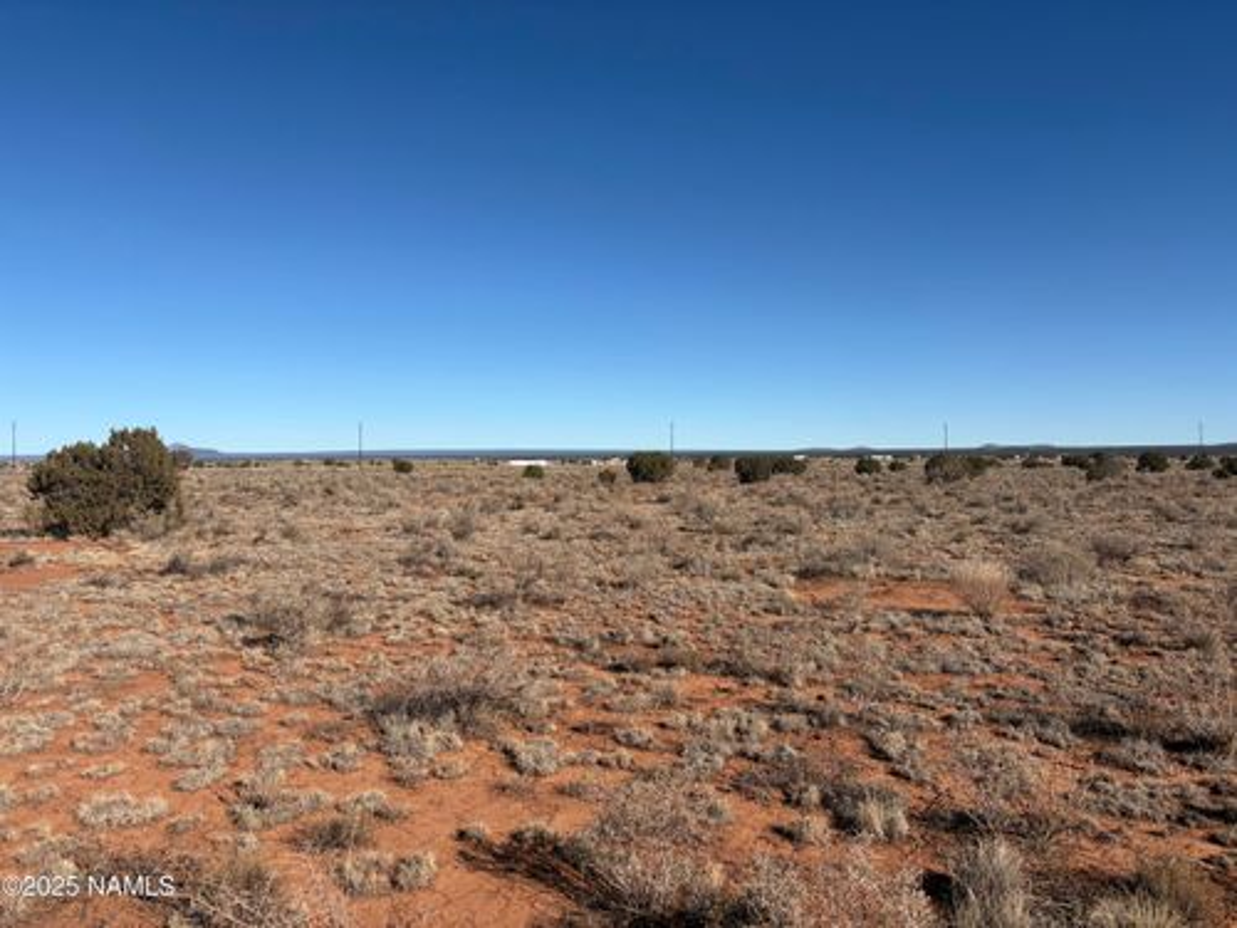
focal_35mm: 26
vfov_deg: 53.1
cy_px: 464
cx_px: 618
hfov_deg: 67.3
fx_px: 929
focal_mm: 5.96
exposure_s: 1/6329
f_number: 1.6
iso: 50
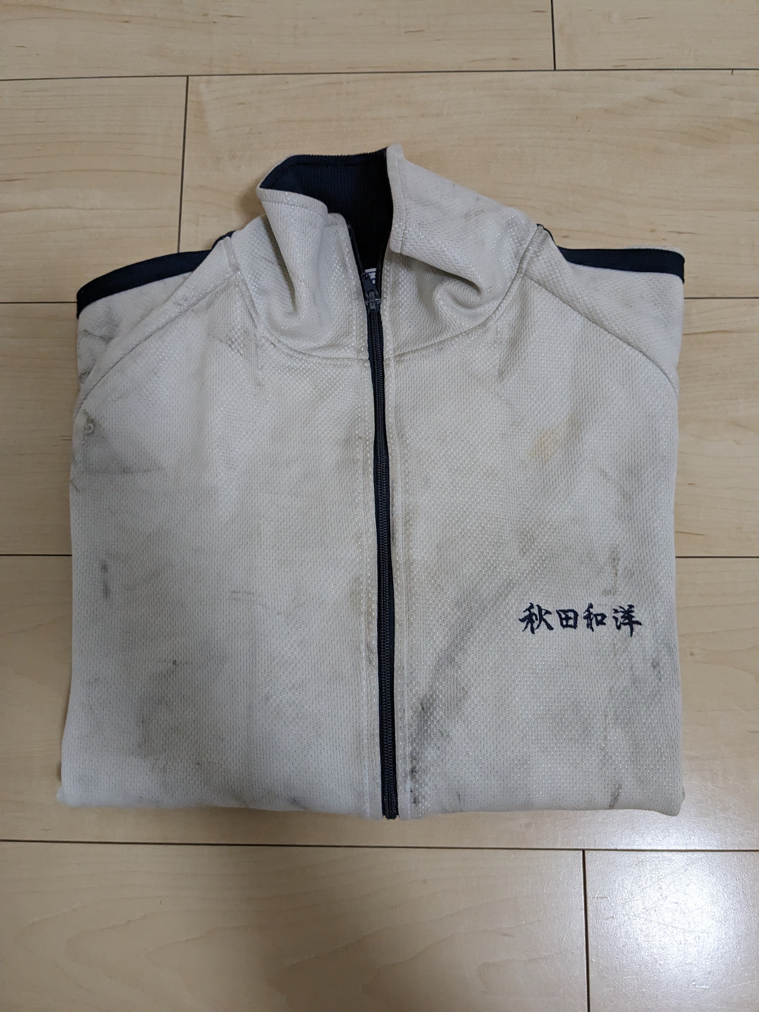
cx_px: 380
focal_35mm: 27
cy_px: 506
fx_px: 789
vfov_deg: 65.3
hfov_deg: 51.4
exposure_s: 1/50
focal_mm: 4.38
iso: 459
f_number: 1.73
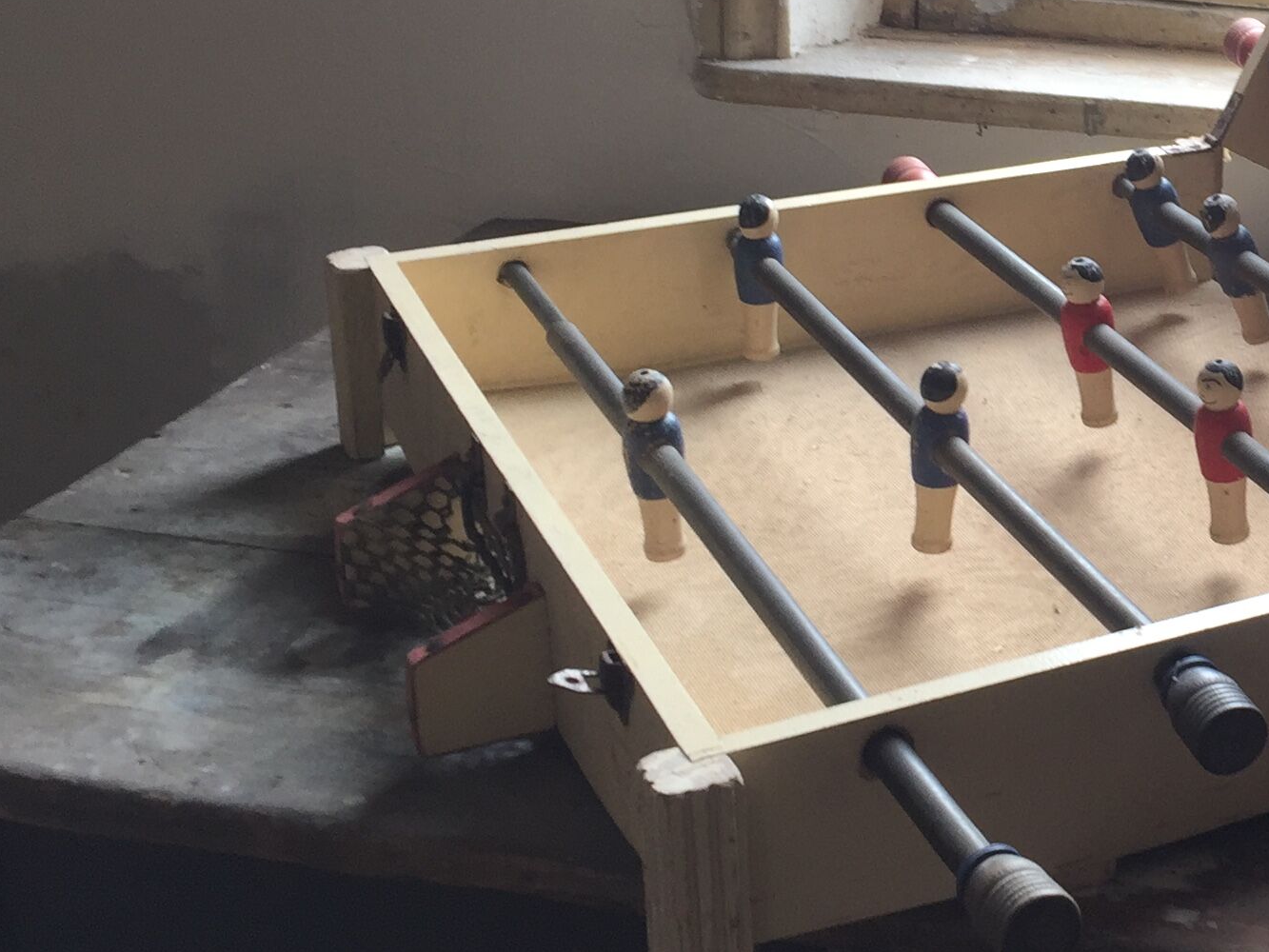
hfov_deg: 25.8
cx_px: 1319
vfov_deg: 20.5
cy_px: 192
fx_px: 2603
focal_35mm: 71
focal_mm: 4.15
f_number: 2.2
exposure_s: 1/50
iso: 32
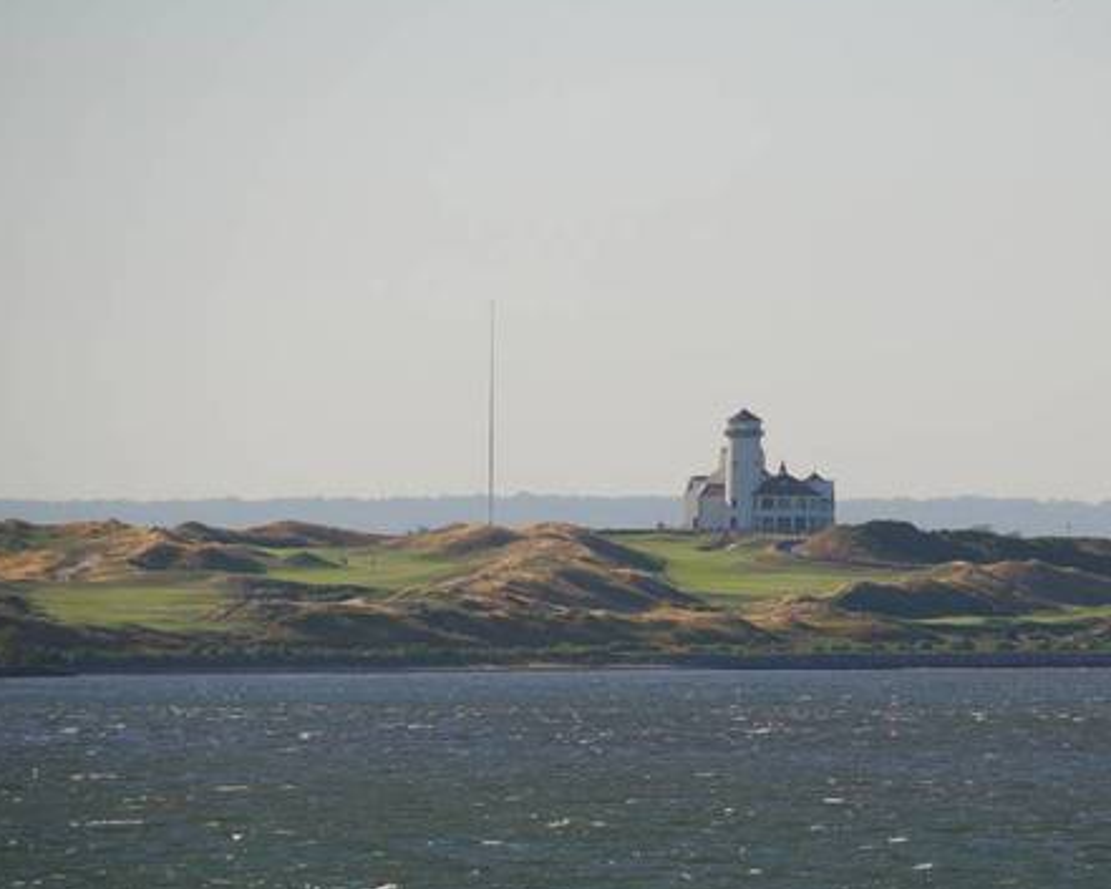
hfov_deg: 4.3
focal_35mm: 447
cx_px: 786
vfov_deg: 3.5
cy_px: 567
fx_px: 14701
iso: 100
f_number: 5.6
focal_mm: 200
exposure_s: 1/500
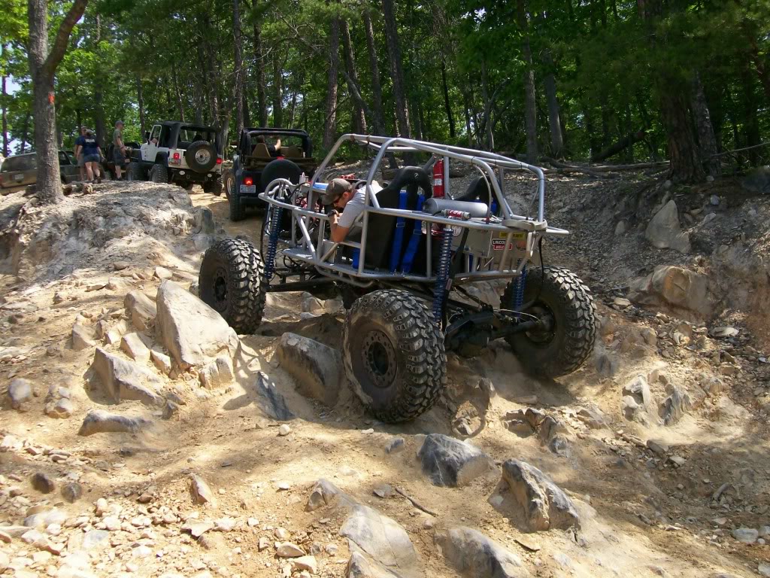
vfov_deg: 39.7
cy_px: 289
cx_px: 385
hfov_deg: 51.4
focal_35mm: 36
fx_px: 801
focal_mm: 6
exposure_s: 1/735
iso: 80
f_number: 2.7
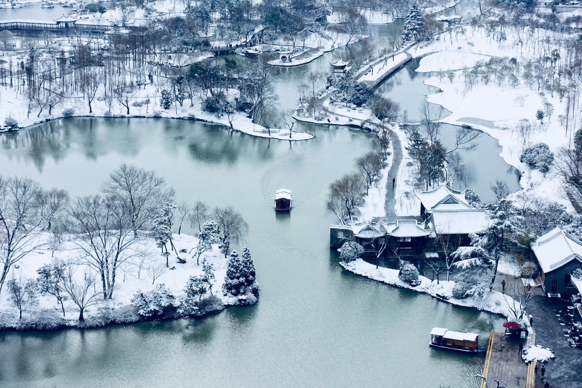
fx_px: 1132
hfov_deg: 28.8
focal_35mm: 70
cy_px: 194
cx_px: 291
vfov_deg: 19.5
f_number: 4.5
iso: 125
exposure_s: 1/1000
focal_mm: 25.7
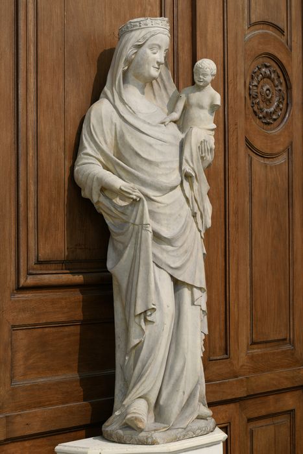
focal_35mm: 85
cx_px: 152
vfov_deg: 23.9
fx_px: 1073
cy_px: 227
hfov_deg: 16.1
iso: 64
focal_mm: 85
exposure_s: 1.3
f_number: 10
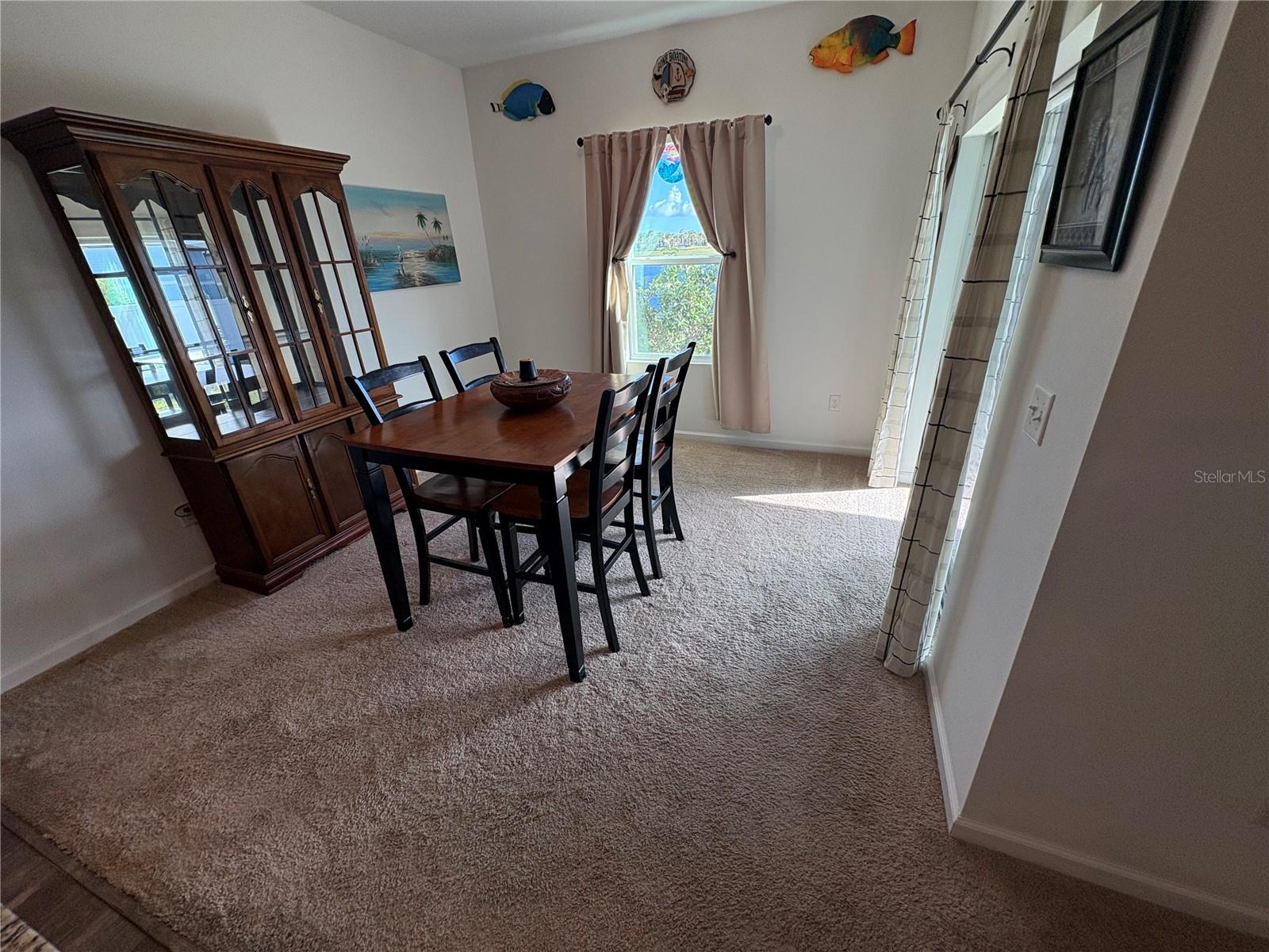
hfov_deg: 102.1
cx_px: 634
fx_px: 513
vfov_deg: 85.7
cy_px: 476
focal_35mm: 14
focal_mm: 2.22
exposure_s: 1/132
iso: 100
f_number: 2.2
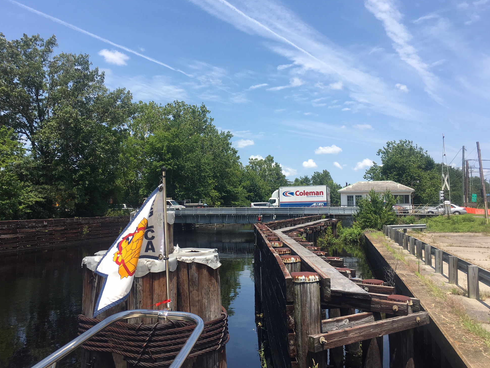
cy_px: 183
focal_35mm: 30
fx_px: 425
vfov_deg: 46.8
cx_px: 238
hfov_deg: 60.0
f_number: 2.2
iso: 25
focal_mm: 4.15
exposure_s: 1/1221
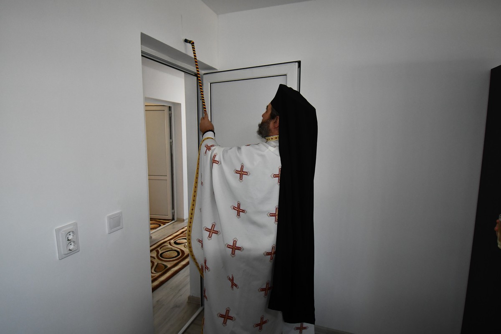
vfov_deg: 64.6
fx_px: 264
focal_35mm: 19
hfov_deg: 86.9
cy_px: 167
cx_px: 250
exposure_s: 1/250
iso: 1600
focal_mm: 13
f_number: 4.8
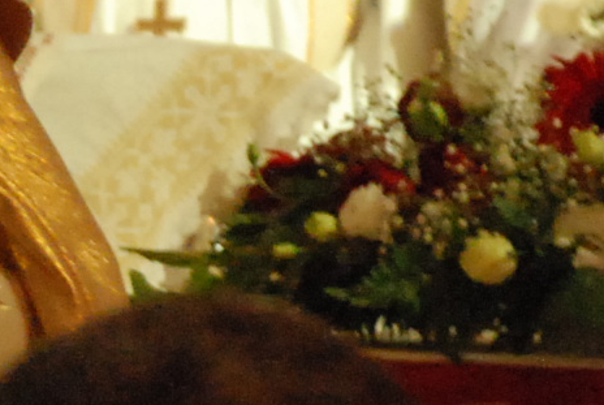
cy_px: 210
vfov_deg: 1.8
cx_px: -640
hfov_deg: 2.7
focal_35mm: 749
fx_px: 12586
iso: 1600
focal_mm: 80
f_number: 5.6
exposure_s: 1/40
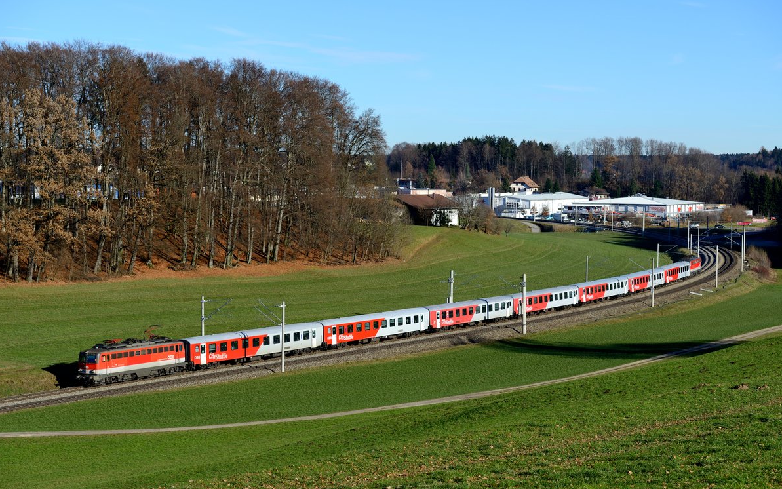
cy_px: 262
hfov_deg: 25.2
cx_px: 390
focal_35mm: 82
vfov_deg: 15.9
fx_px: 1748
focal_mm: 80
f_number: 6.3
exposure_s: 1/1250
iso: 200
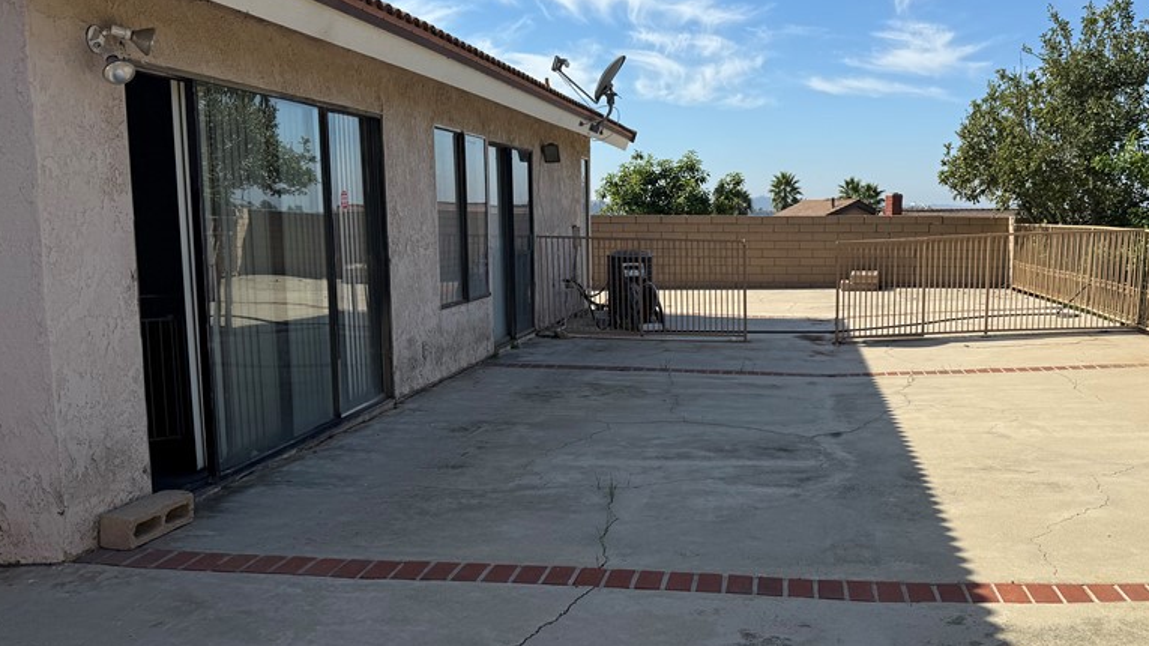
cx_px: 725
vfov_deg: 33.7
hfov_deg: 55.9
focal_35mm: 35
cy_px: 352
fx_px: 1066
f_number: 1.78
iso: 80
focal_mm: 6.76
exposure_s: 1/4673
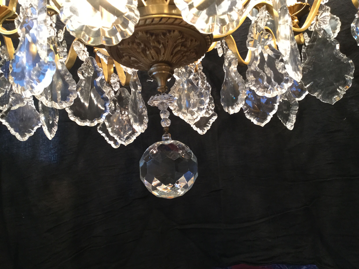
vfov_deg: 45.4
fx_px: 321
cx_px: 180
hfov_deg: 58.4
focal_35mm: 31
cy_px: 134
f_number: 2.4
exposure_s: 1/33
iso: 125
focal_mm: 3.3
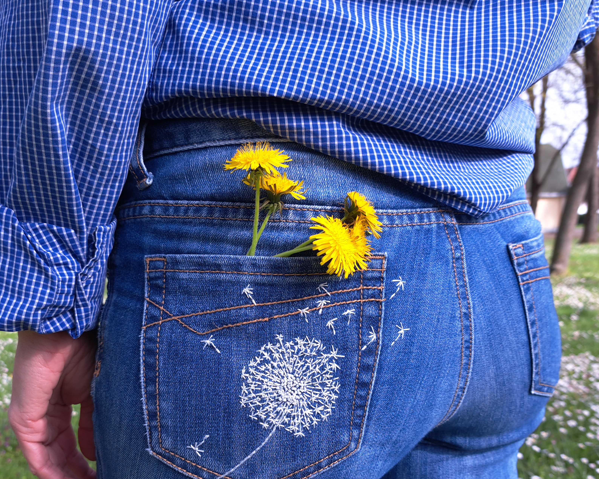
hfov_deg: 52.8
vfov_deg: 42.8
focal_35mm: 34
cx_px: 291
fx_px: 603
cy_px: 320
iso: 50
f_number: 1.8
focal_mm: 5.23
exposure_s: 1/180
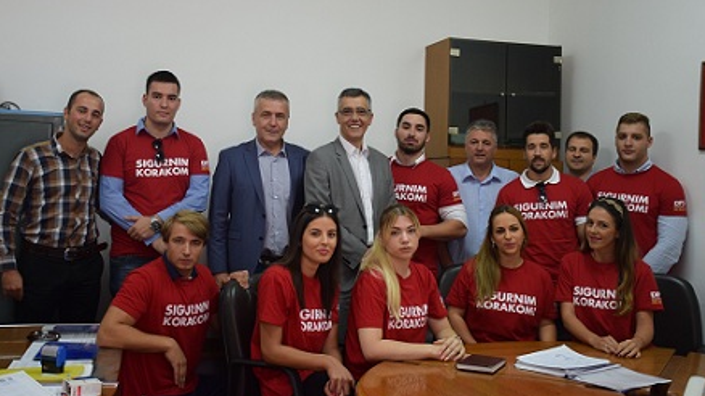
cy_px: 170
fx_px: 814
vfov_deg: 27.3
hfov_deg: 46.8
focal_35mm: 44
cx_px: 346
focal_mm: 27
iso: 800
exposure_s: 1/30
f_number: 4
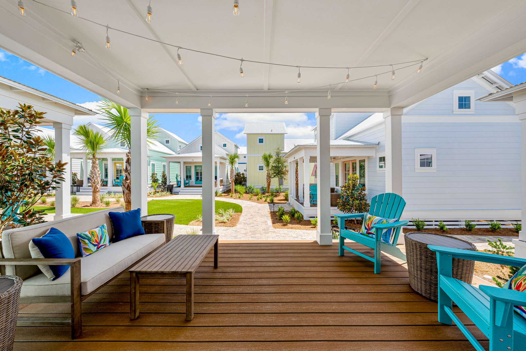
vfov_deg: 85.4
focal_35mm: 13
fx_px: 190
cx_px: 263
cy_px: 176
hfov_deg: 108.3
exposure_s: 1/200
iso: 250
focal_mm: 13
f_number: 9
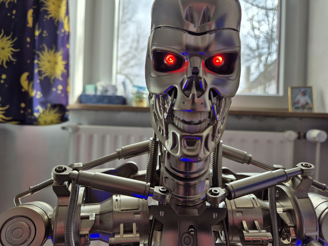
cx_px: 164
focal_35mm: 23
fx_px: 218
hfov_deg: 73.9
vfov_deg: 58.9
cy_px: 123
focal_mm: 5.4
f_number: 1.8
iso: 25
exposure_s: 1/274
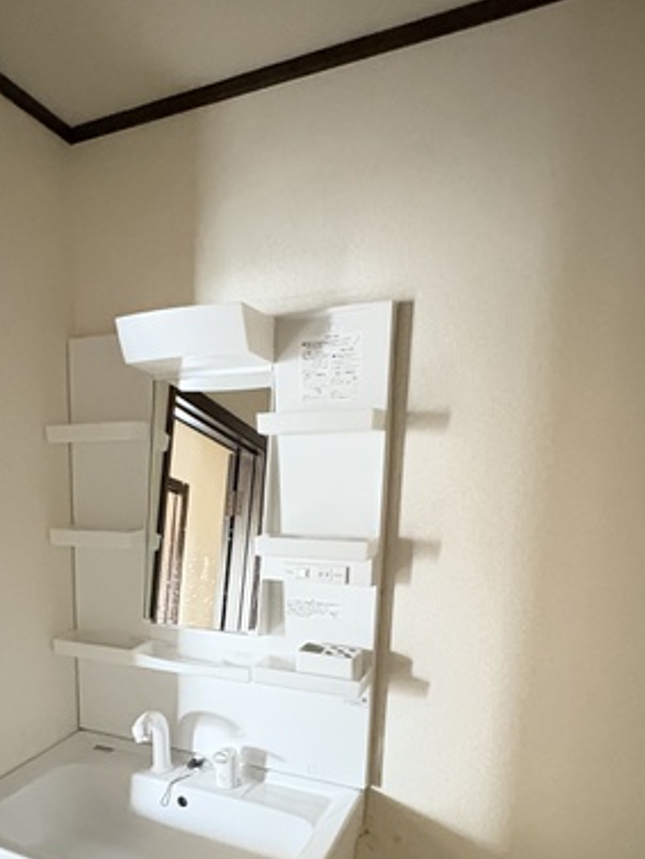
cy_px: 615
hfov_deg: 52.3
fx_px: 646
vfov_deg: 64.3
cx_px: 224
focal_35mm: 26
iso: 2000
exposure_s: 1/27
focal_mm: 2.22
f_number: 2.2
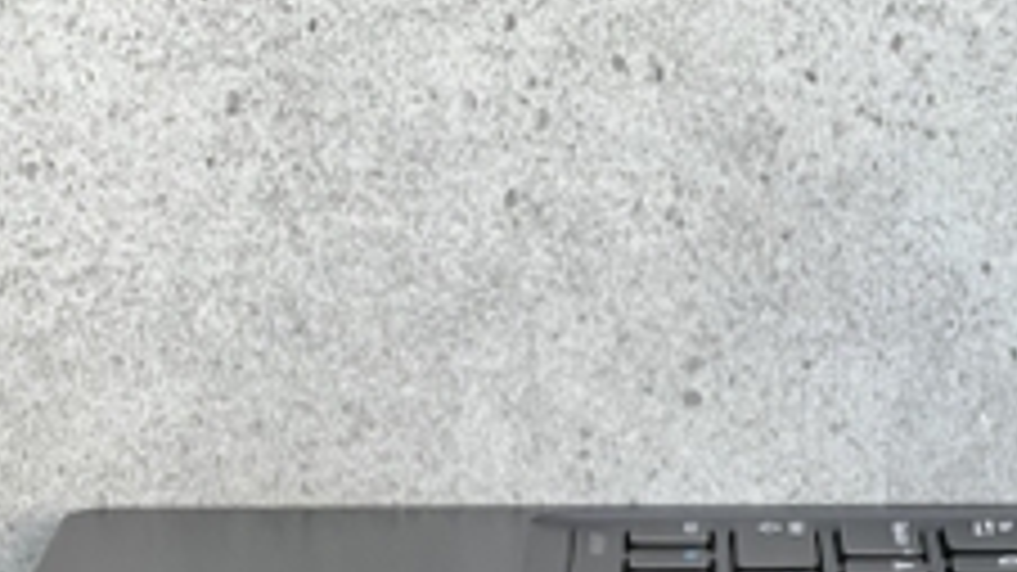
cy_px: 707
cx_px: 954
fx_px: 4799
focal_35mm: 178
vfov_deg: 6.8
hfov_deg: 12.0
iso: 200
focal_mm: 9
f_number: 2.8
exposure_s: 1/50
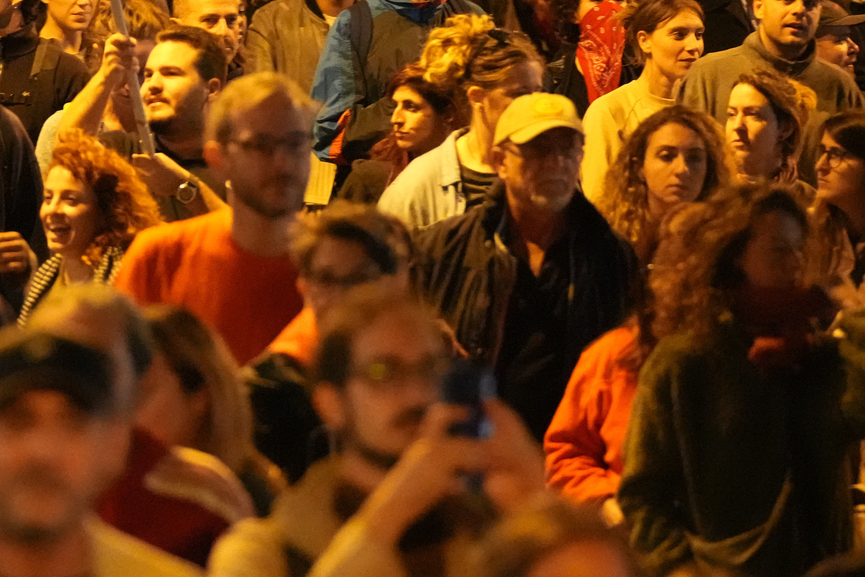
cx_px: 126
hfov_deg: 5.1
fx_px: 9610
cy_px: -52
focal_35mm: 400
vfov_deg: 3.4
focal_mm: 140
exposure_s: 1/125
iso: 12800
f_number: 2.8
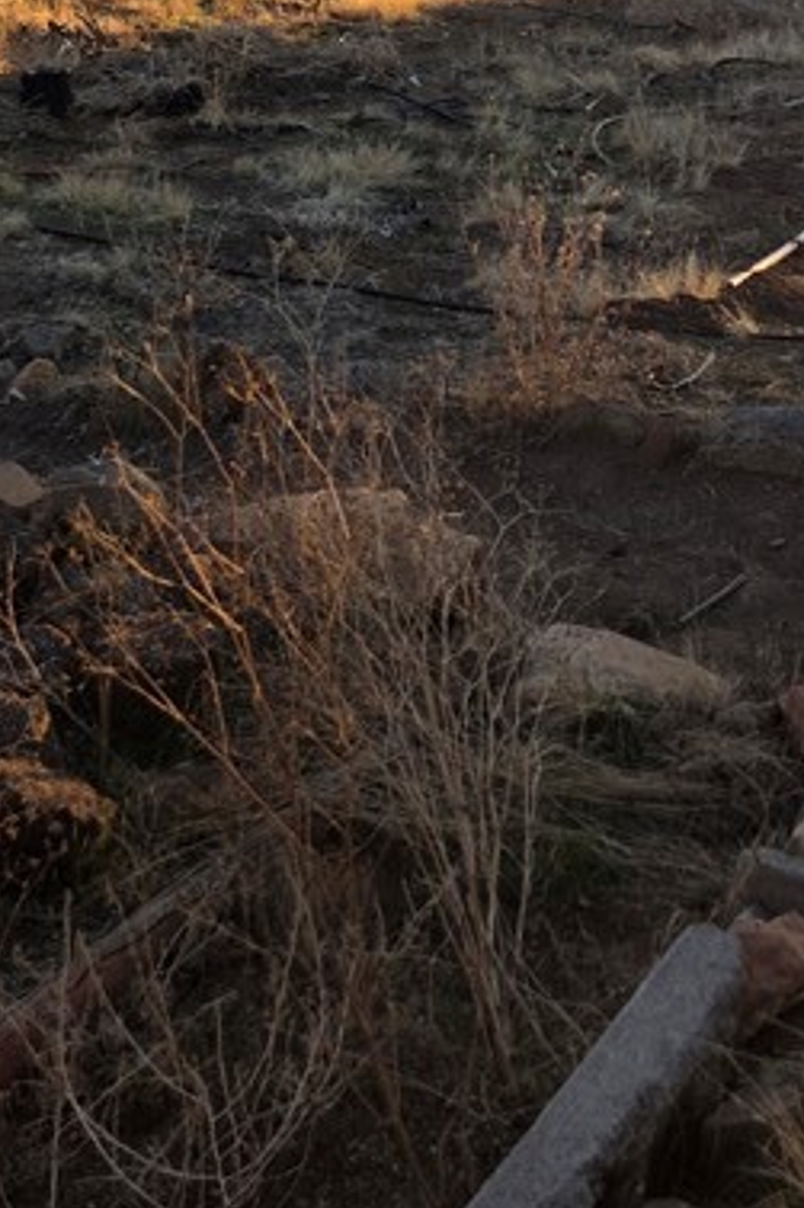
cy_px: -378
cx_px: 426
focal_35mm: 65
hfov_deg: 20.9
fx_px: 2179
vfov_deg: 26.2
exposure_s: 1/2544
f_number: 1.7
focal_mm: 6.3
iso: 80
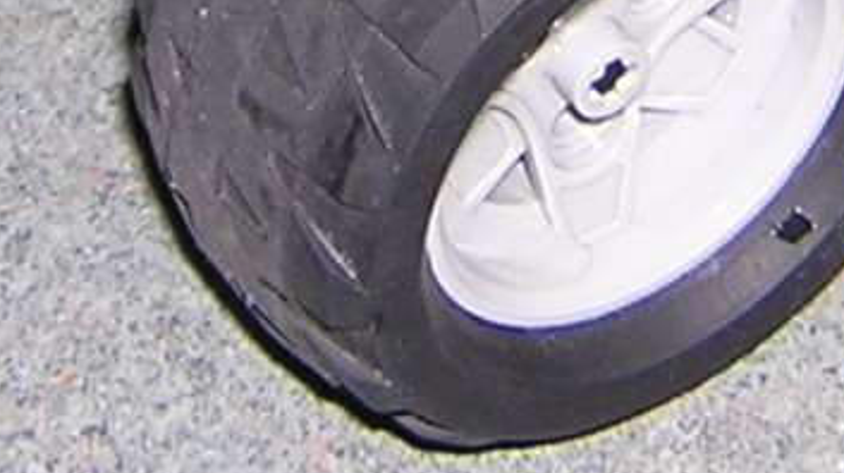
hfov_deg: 12.1
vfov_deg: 6.6
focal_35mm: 178
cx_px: 497
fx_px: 3981
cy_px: -540
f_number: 2.6
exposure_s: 1/60.1
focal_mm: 4.7
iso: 100
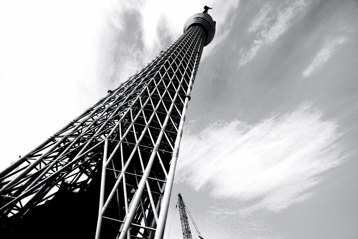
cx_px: 179
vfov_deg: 53.2
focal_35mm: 24
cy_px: 120
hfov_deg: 73.7
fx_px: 239
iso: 200
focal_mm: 16
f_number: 6.3
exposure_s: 1/125
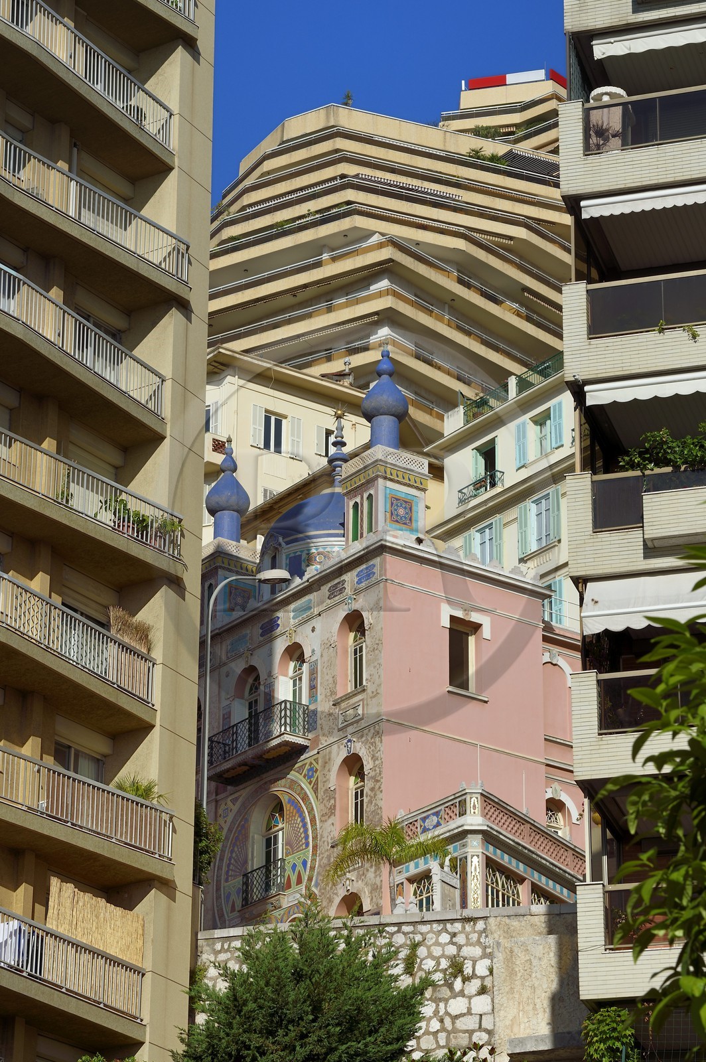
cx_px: 353
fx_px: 3094
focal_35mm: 105
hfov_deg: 13.0
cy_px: 531
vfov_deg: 19.5
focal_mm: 105
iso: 200
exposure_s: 1/200
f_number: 16
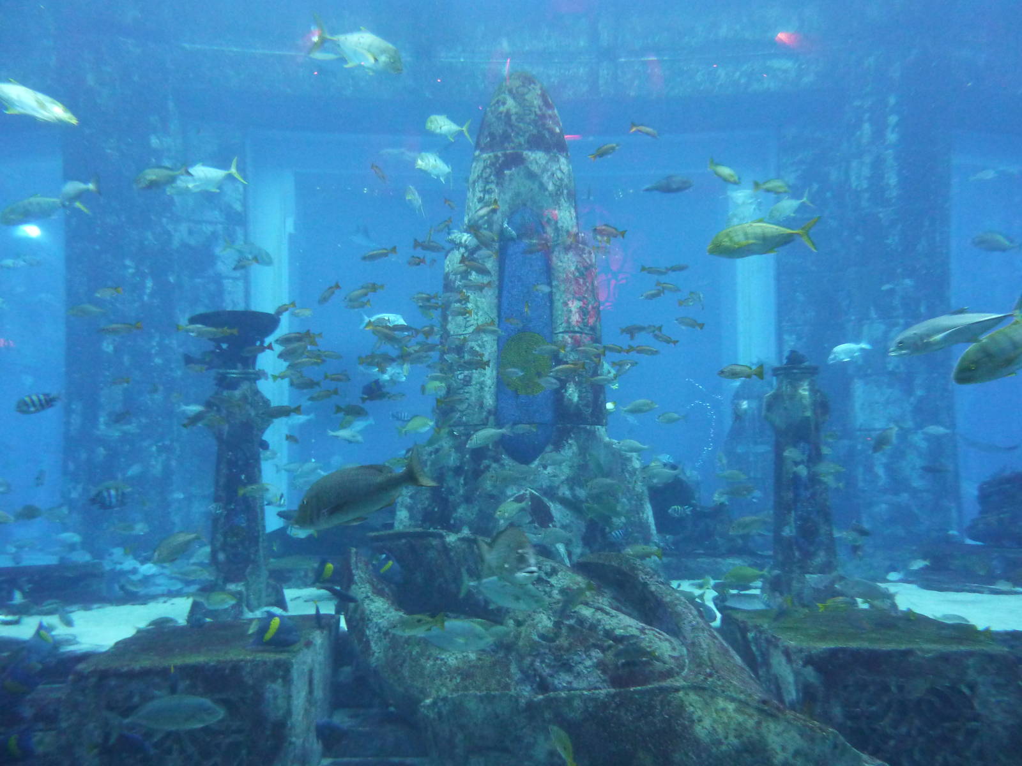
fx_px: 738
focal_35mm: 25
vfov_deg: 54.9
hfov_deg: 69.4
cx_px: 511
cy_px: 383
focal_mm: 4.1
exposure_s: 1/30
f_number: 3.3
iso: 400
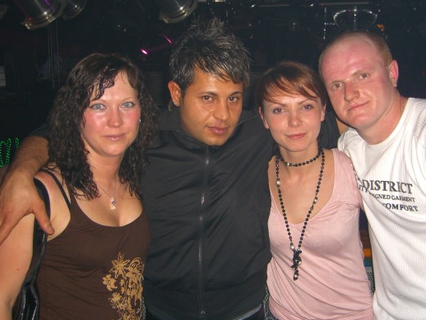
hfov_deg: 42.9
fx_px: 542
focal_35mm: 44
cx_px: 238
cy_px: 155
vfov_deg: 32.9
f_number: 2.8
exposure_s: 1/60
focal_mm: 7.9
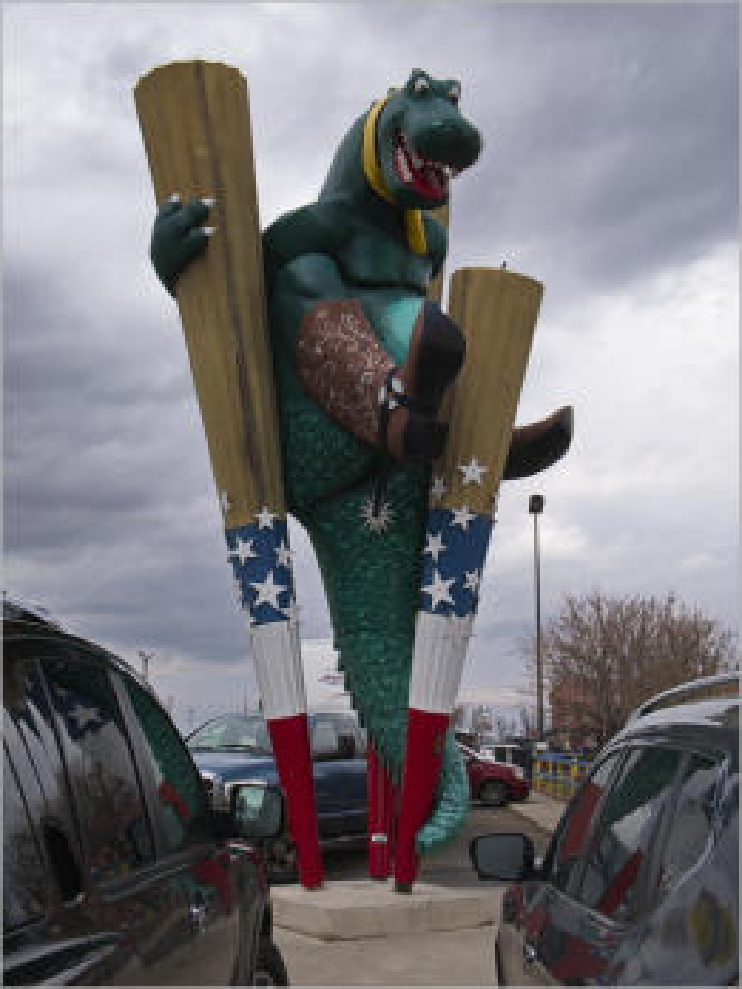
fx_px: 1143
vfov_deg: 46.8
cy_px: 494
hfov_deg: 36.0
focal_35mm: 40
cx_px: 371
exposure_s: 1/400
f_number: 9
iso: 200
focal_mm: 20
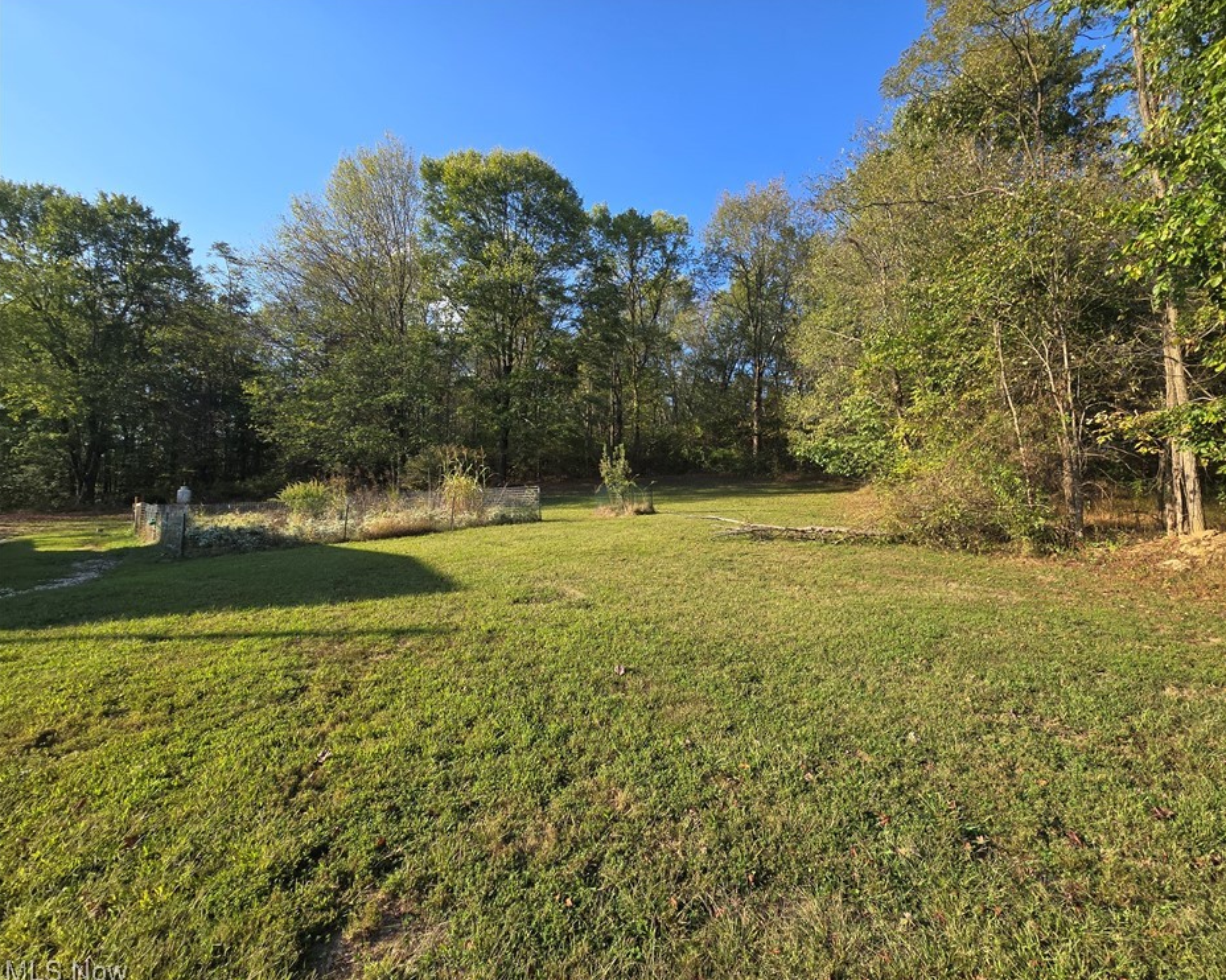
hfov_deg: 100.4
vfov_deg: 88.0
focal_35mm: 14
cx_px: 674
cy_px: 494
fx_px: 508
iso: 50
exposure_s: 1/801
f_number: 2.2
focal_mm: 2.2
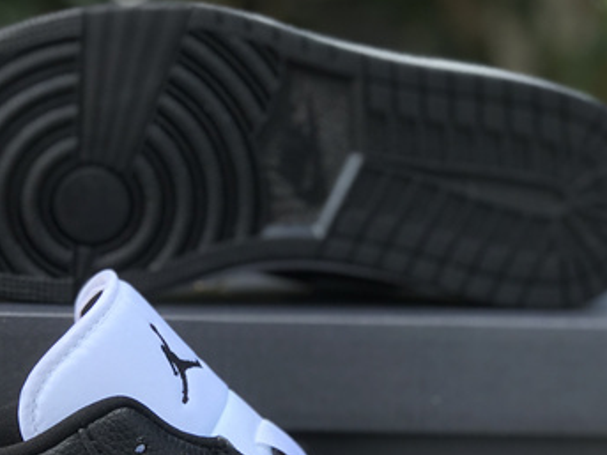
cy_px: 359
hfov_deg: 16.0
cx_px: 193
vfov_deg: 12.0
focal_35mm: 123
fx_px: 2156
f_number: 2.8
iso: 20
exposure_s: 1/175
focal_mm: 6.6
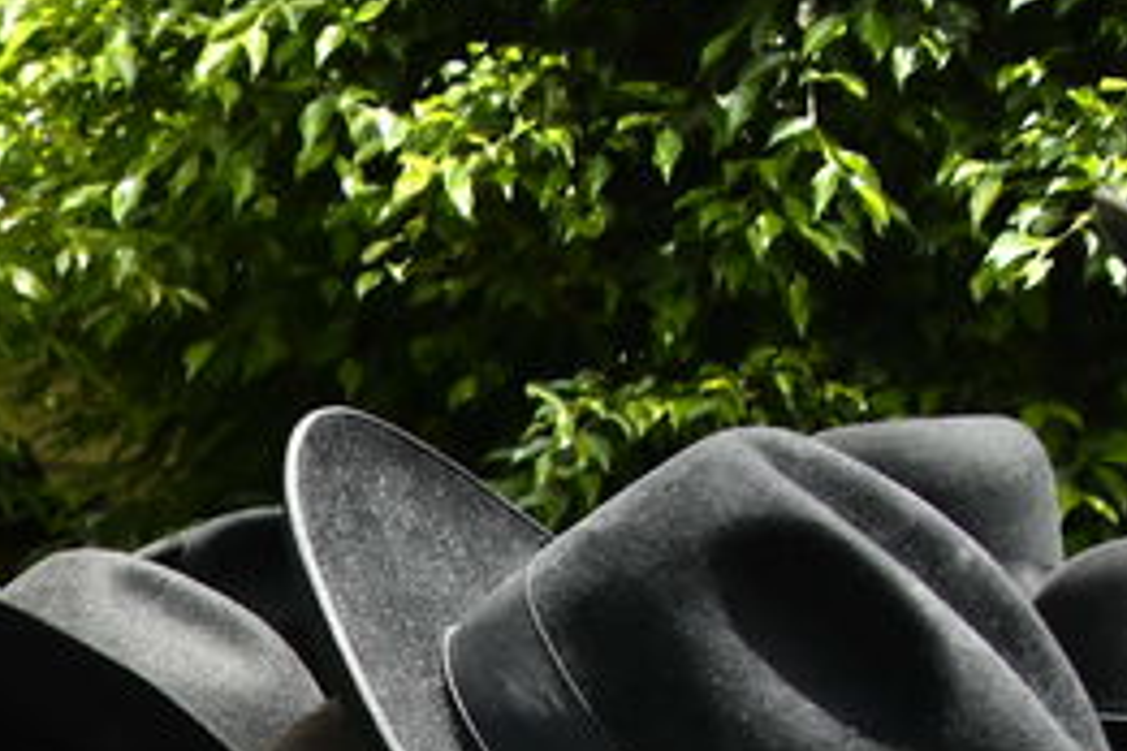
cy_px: 1957
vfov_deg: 8.2
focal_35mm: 150
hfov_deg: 12.2
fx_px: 4695
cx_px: -1071
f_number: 6.3
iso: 500
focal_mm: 28
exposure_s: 1/1000
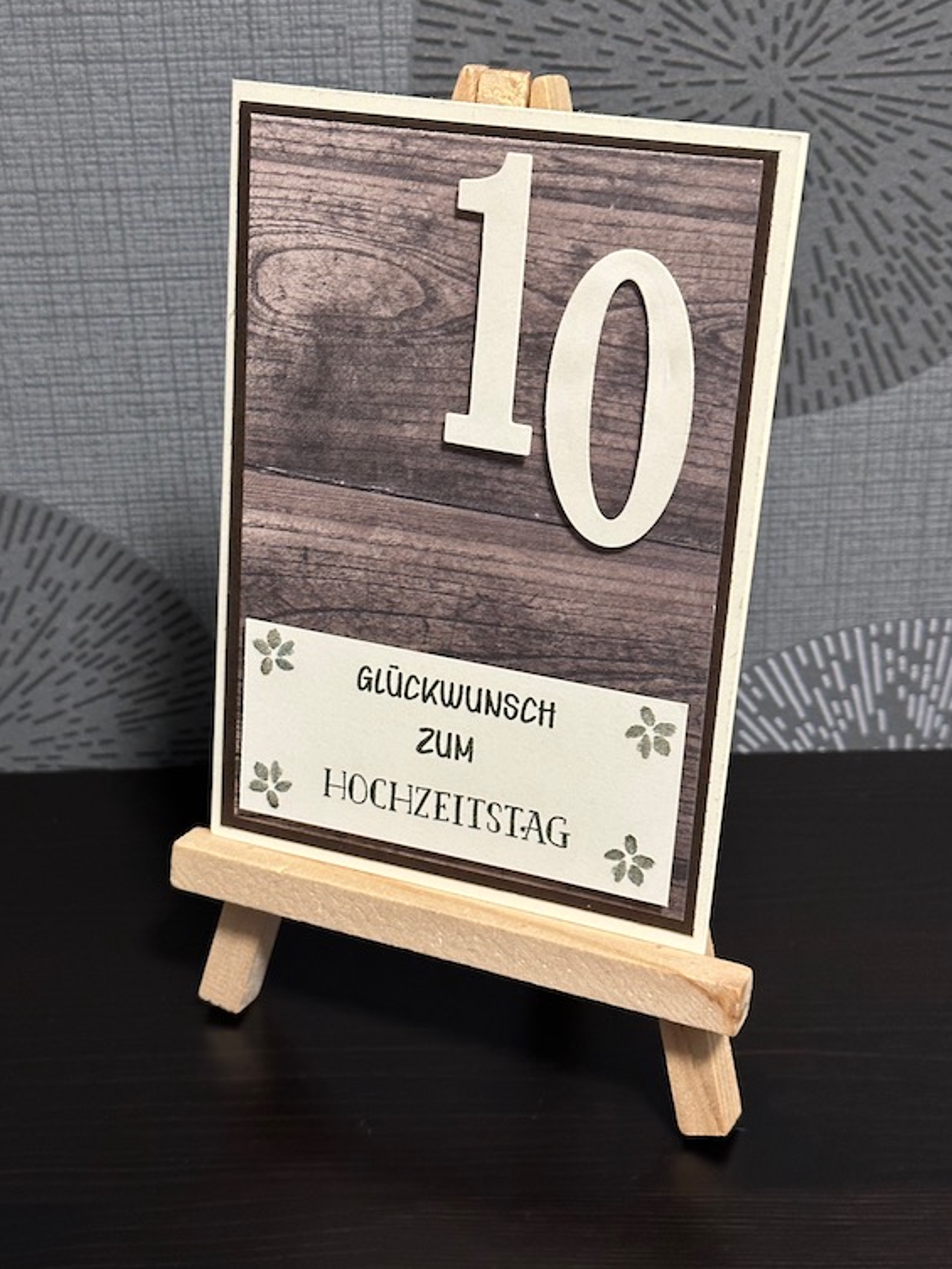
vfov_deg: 37.5
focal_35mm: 51
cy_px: 603
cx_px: 475
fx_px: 1870
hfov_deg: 28.6
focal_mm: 6.86
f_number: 1.78
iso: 320
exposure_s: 1/40
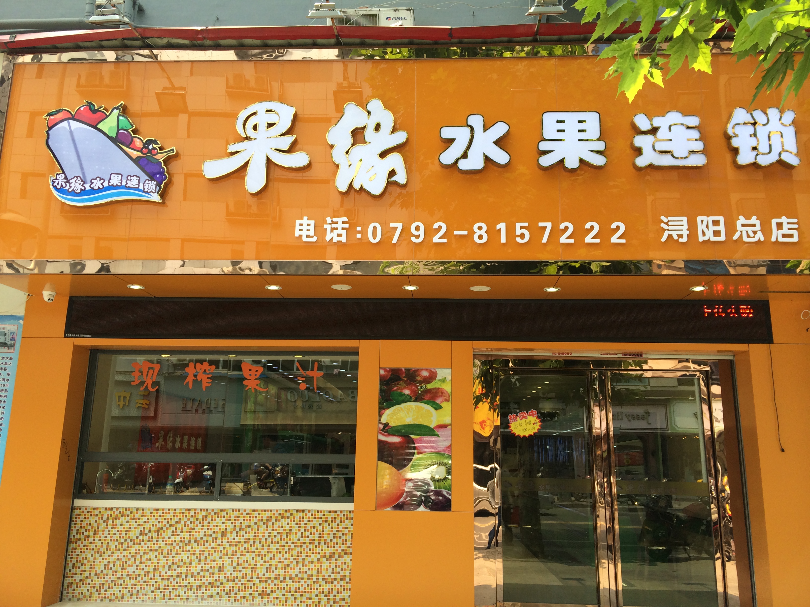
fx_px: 702
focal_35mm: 30
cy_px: 304
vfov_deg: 46.8
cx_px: 405
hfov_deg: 60.0
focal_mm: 4.12
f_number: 2.2
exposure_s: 1/586
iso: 32
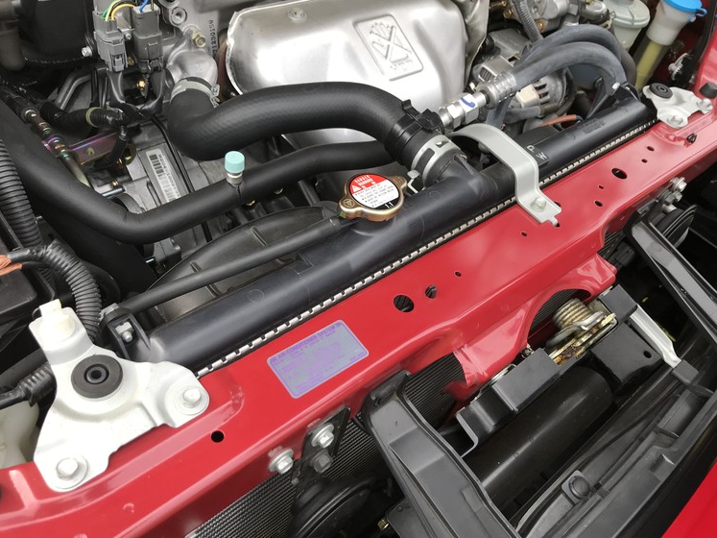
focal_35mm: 30
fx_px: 621
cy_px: 257
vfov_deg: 46.8
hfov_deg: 60.0
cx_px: 358
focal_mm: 3.99
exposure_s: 1/197
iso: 20
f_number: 1.8
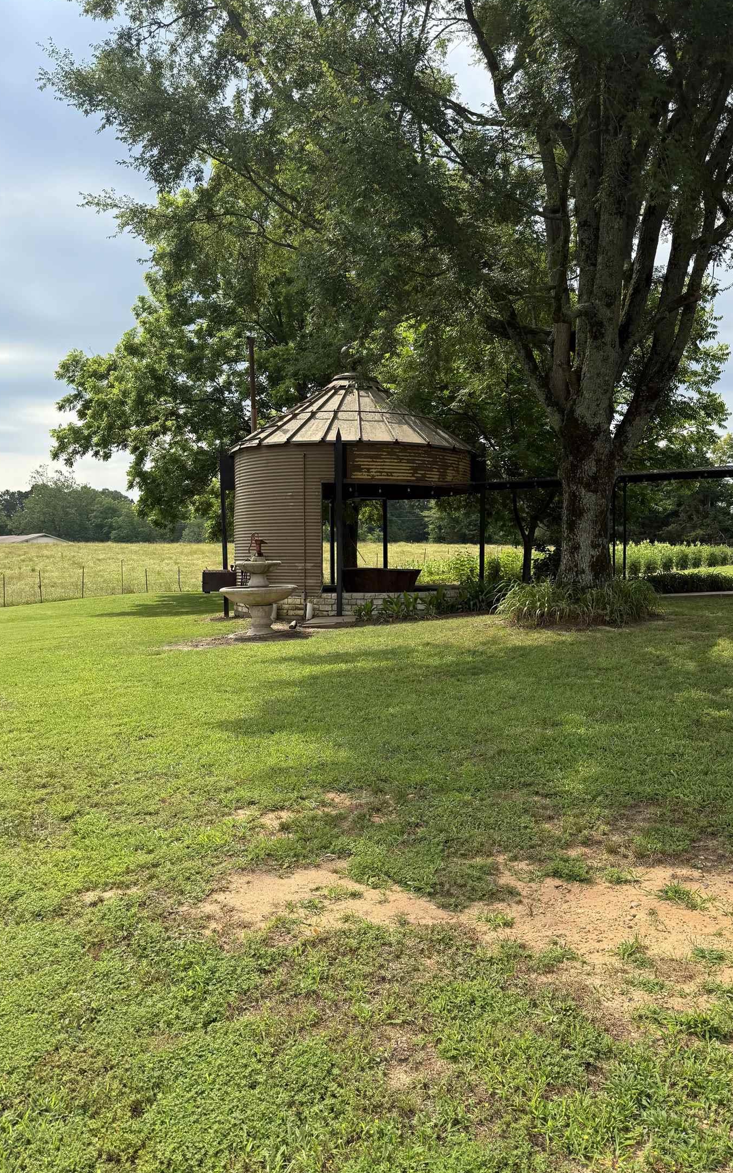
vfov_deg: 68.4
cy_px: 564
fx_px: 863
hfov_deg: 45.9
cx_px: 424
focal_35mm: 27
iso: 80
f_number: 1.78
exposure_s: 1/2703
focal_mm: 6.76
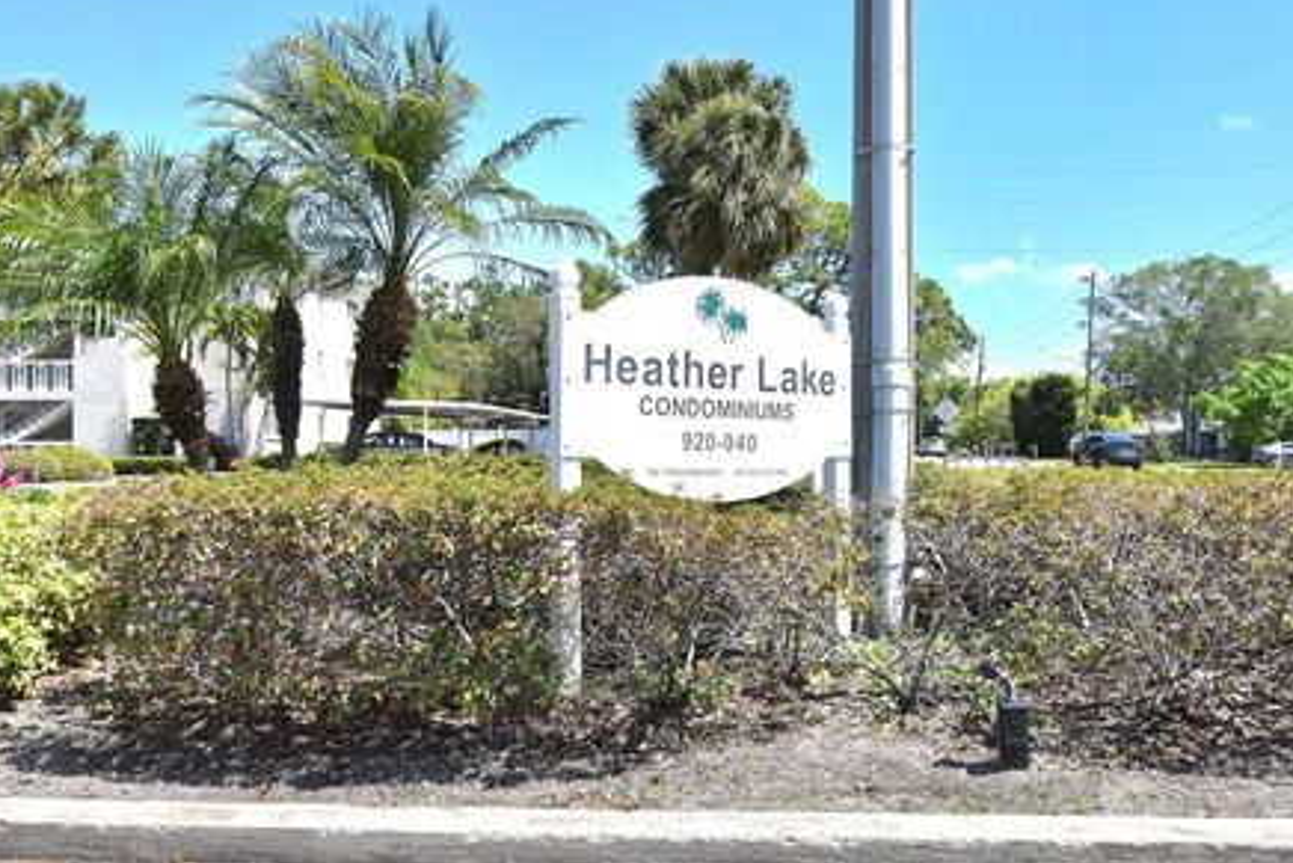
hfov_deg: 57.2
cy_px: 439
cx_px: 682
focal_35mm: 33
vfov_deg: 40.0
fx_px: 1186
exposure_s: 1/400
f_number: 10
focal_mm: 20
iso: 200
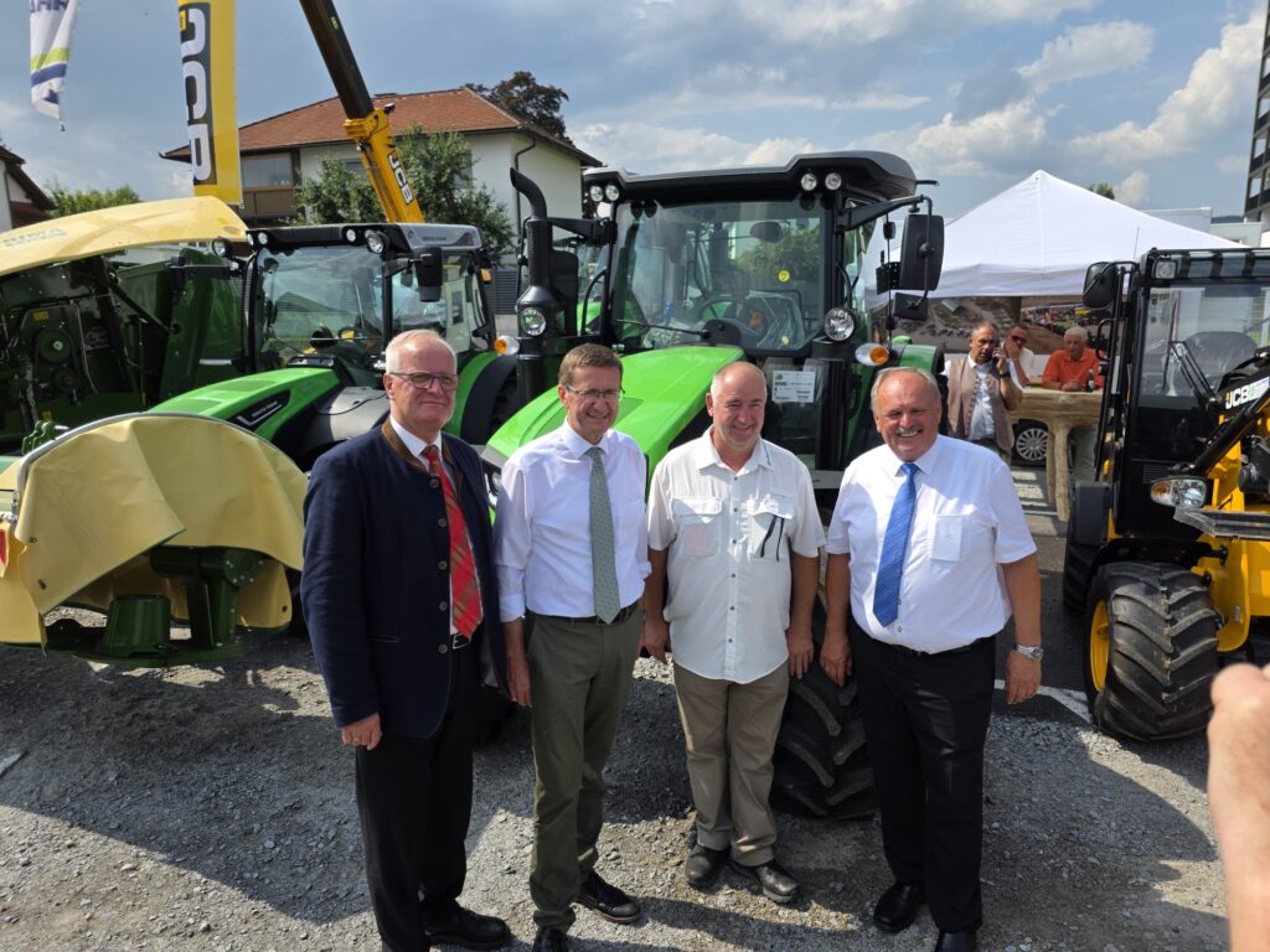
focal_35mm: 23
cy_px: 476
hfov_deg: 73.9
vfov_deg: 58.9
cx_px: 635
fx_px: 844
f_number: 1.7
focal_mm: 6.3
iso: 80
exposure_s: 1/5017
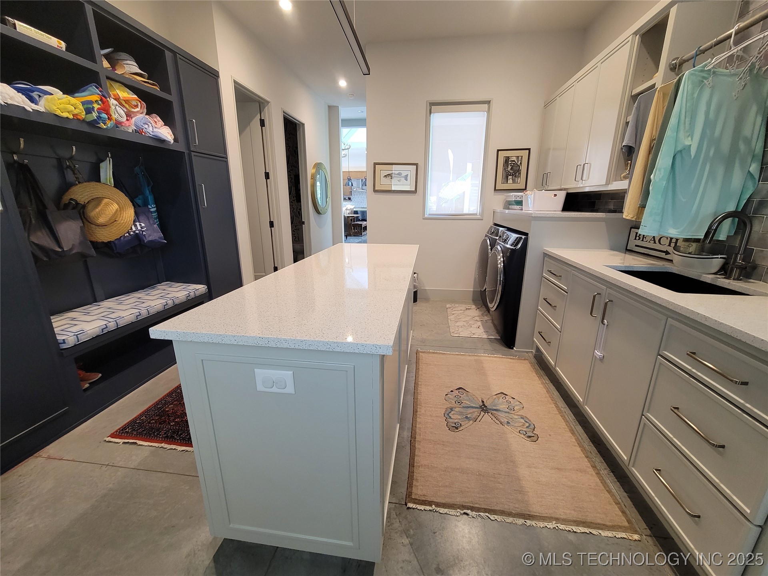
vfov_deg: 89.9
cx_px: 384
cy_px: 288
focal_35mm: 13
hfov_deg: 106.2
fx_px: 288
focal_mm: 2.2
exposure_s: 1/60
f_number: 2.2
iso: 200
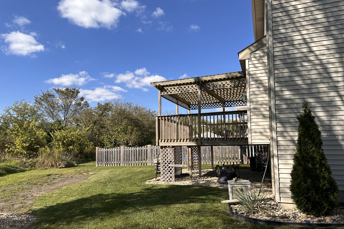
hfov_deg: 71.5
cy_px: 127
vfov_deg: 51.2
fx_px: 239
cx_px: 172
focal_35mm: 25
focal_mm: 6.86
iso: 80
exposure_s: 1/4016
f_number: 1.78
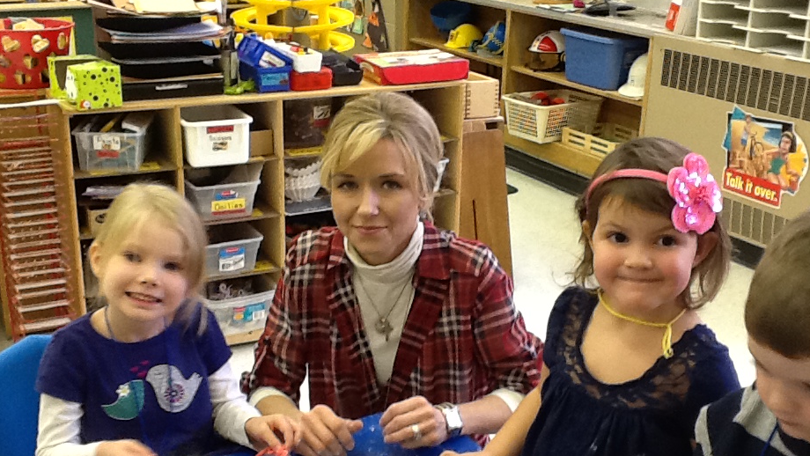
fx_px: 1074
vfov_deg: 24.0
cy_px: 247
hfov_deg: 41.3
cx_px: 406
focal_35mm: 50
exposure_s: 1/30
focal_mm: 2.03
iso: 100
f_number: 2.4
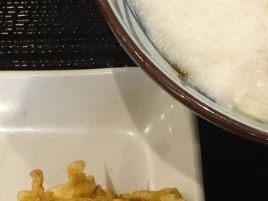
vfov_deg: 14.2
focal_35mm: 104
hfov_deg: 18.9
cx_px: 111
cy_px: 116
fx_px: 805
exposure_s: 1/30
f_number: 2.2
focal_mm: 4.15
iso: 160
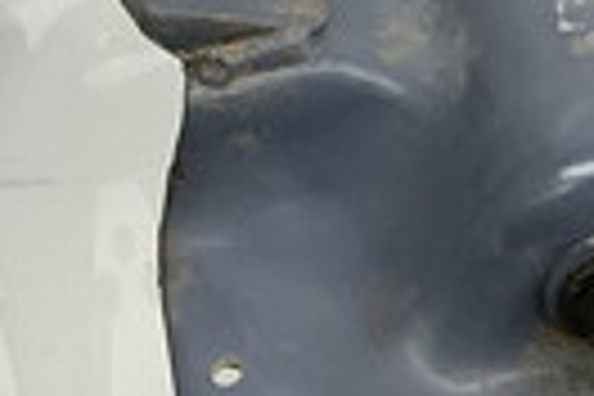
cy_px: 9
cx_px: -27
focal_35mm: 147
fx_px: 2425
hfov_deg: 13.7
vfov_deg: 9.3
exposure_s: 1/120
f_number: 2.4
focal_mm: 3.3
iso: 64
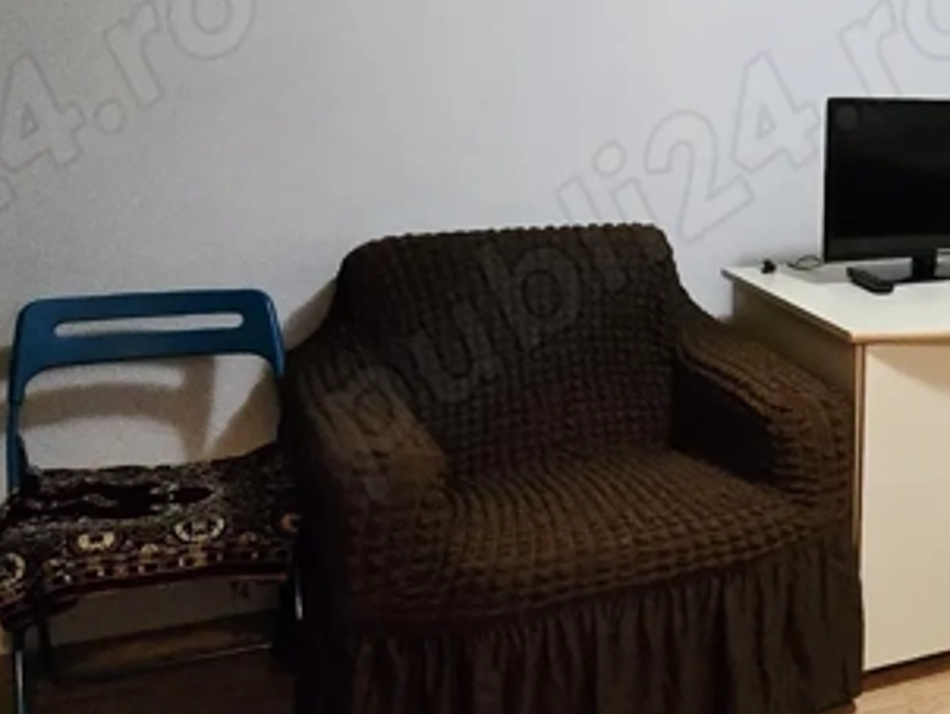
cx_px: 1019
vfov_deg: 33.5
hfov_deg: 37.4
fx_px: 1181
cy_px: 267
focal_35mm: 43
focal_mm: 2.2
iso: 1250
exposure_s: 1/50.3
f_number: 2.2
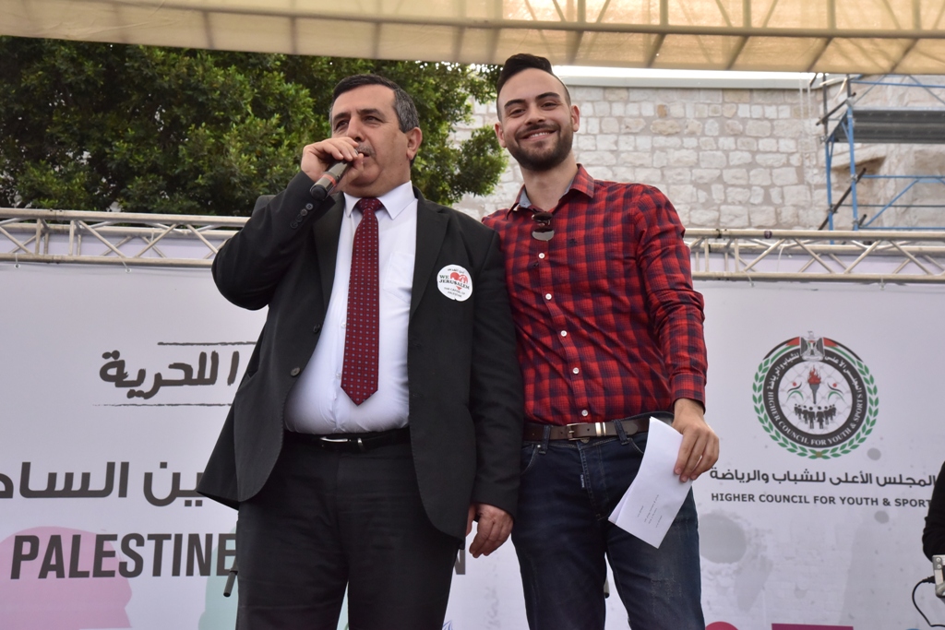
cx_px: 472
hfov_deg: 31.0
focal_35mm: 65
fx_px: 1706
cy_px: 315
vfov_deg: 20.9
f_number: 14
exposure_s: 1/800
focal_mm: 65
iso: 2500
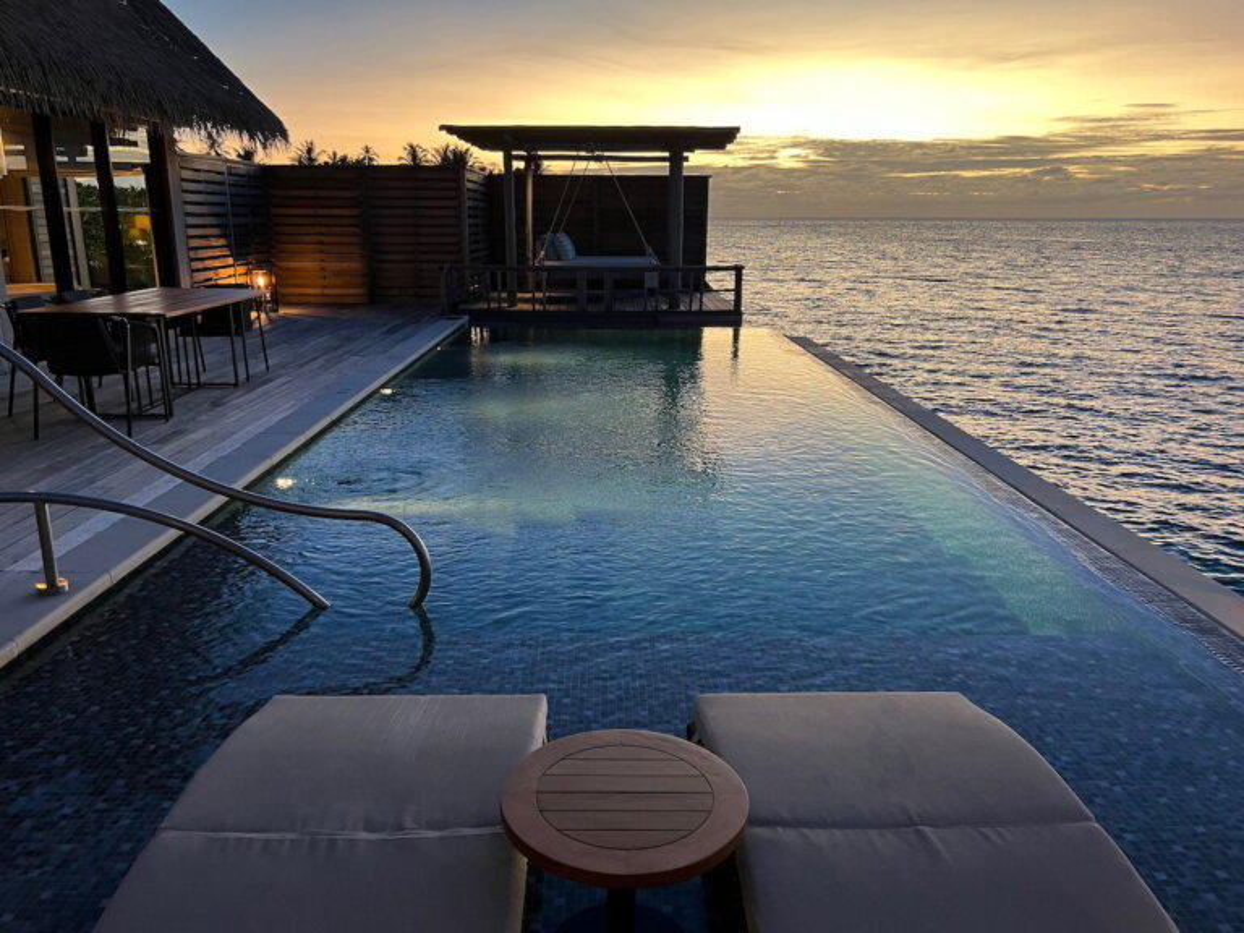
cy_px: 466
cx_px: 622
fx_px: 934
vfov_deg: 53.1
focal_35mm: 26
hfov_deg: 67.3
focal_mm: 5.7
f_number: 1.5
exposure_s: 1/50
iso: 100
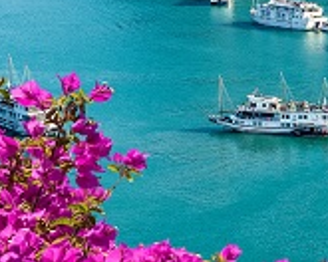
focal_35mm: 209
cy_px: -165
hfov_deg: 8.8
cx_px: 638
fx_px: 2029
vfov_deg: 7.2
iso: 100
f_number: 10
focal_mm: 49
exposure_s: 1/500
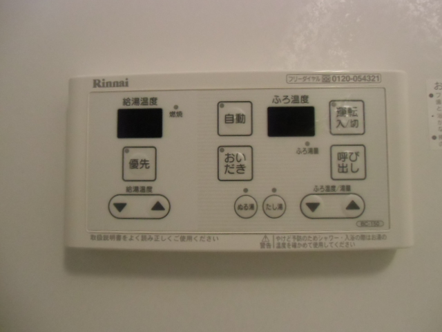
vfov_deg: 56.8
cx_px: 221
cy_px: 166
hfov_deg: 71.6
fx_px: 306
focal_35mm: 24
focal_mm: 4.24
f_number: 3
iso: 800
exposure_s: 1/50
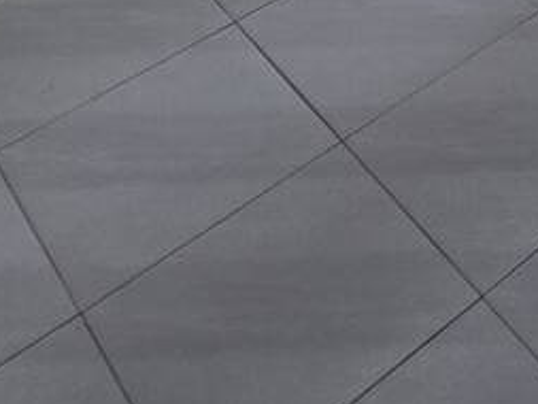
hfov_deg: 22.2
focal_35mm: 74
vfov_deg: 12.7
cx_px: 787
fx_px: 1151
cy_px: -680
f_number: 2.2
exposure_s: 1/60
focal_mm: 2.2
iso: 80
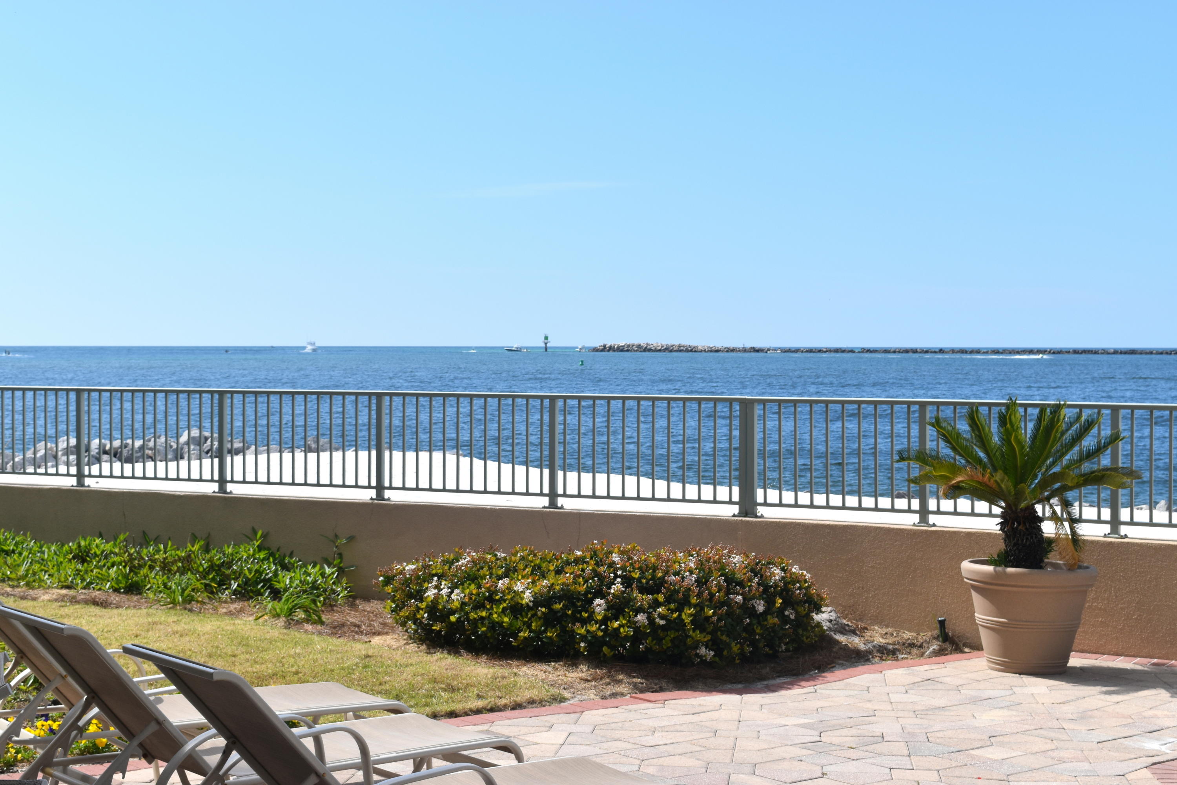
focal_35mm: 57
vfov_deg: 23.8
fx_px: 1863
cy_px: 392
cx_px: 588
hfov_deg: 35.1
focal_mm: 38
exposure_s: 1/500
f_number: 11
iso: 200
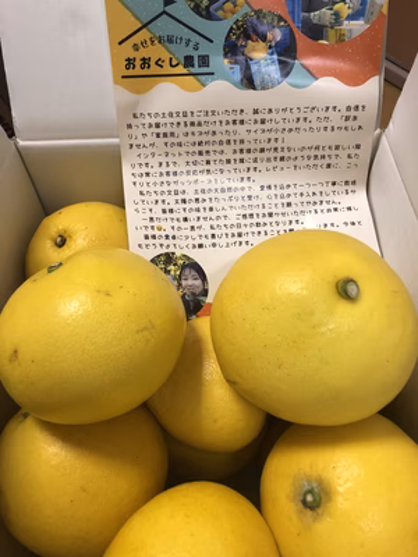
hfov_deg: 49.7
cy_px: 278
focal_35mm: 28
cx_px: 209
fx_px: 451
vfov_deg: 63.4
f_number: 1.8
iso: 50
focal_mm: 3.99
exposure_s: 1/17
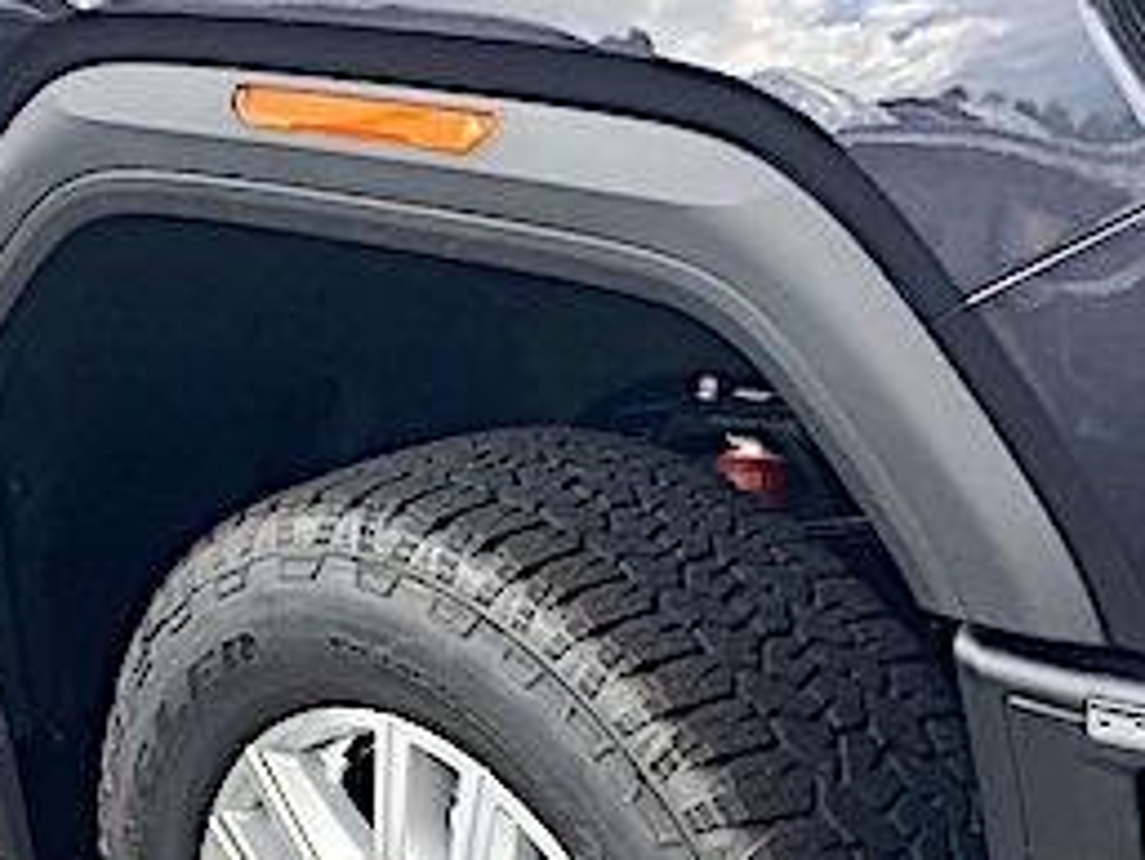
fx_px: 2879
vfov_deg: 17.0
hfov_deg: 22.3
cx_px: 290
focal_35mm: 87
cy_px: 544
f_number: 1.8
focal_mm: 3.99
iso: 20
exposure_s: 1/201
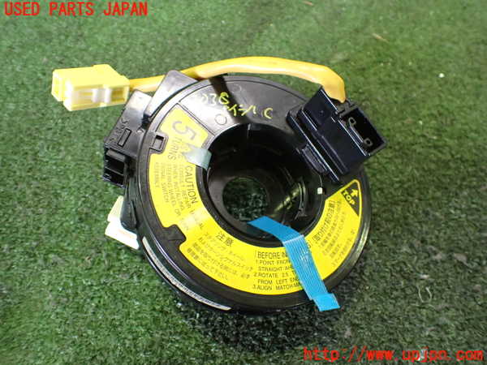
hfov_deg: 60.0
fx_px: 422
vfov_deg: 46.8
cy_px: 182
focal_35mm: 30
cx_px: 244
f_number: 2.3
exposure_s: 1/40
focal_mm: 5.4
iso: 800
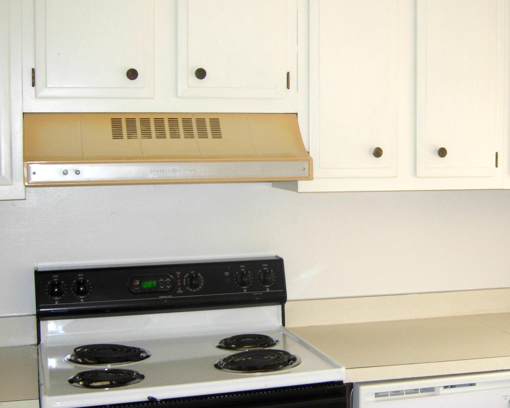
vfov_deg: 26.2
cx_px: 397
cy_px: 230
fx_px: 875
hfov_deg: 31.7
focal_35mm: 58
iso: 50
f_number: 2.7
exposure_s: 1/45.2
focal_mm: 7.5
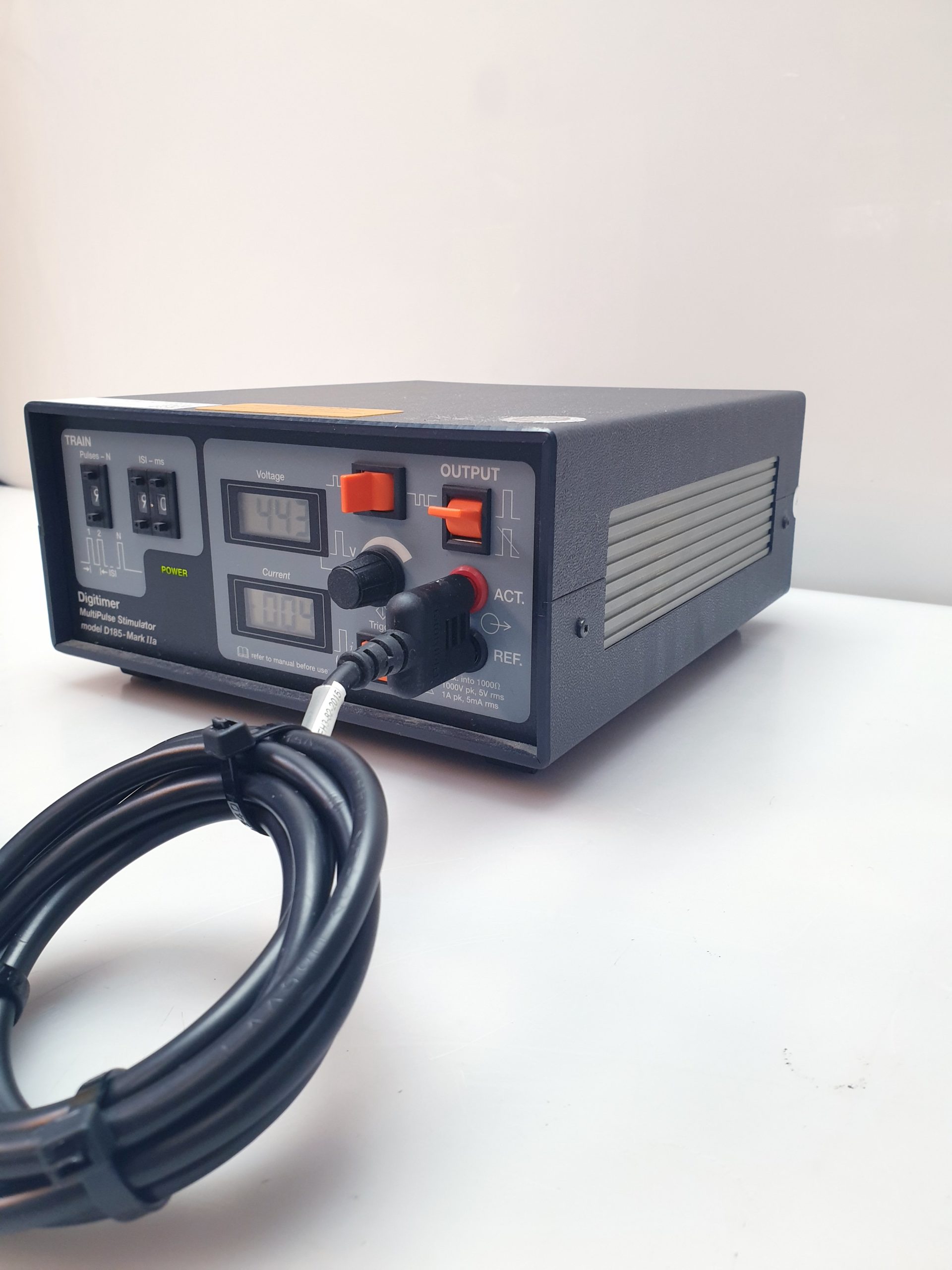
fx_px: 953
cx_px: 476
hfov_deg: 53.1
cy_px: 635
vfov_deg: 67.3
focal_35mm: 26
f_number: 2.4
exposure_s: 1/50
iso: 160
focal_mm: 4.3
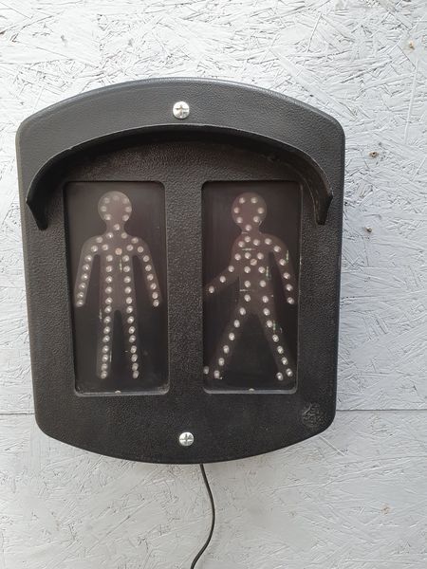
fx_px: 428
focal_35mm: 26
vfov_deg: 67.3
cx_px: 214
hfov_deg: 53.1
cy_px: 284
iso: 200
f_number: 2.4
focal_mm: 4.32
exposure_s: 1/50
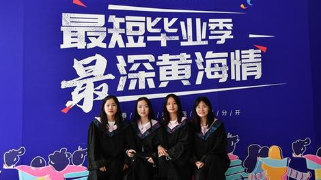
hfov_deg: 44.6
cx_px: 158
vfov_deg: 25.9
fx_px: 391
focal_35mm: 46
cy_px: 83
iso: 1600
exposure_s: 1/200
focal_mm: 29
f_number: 7.1
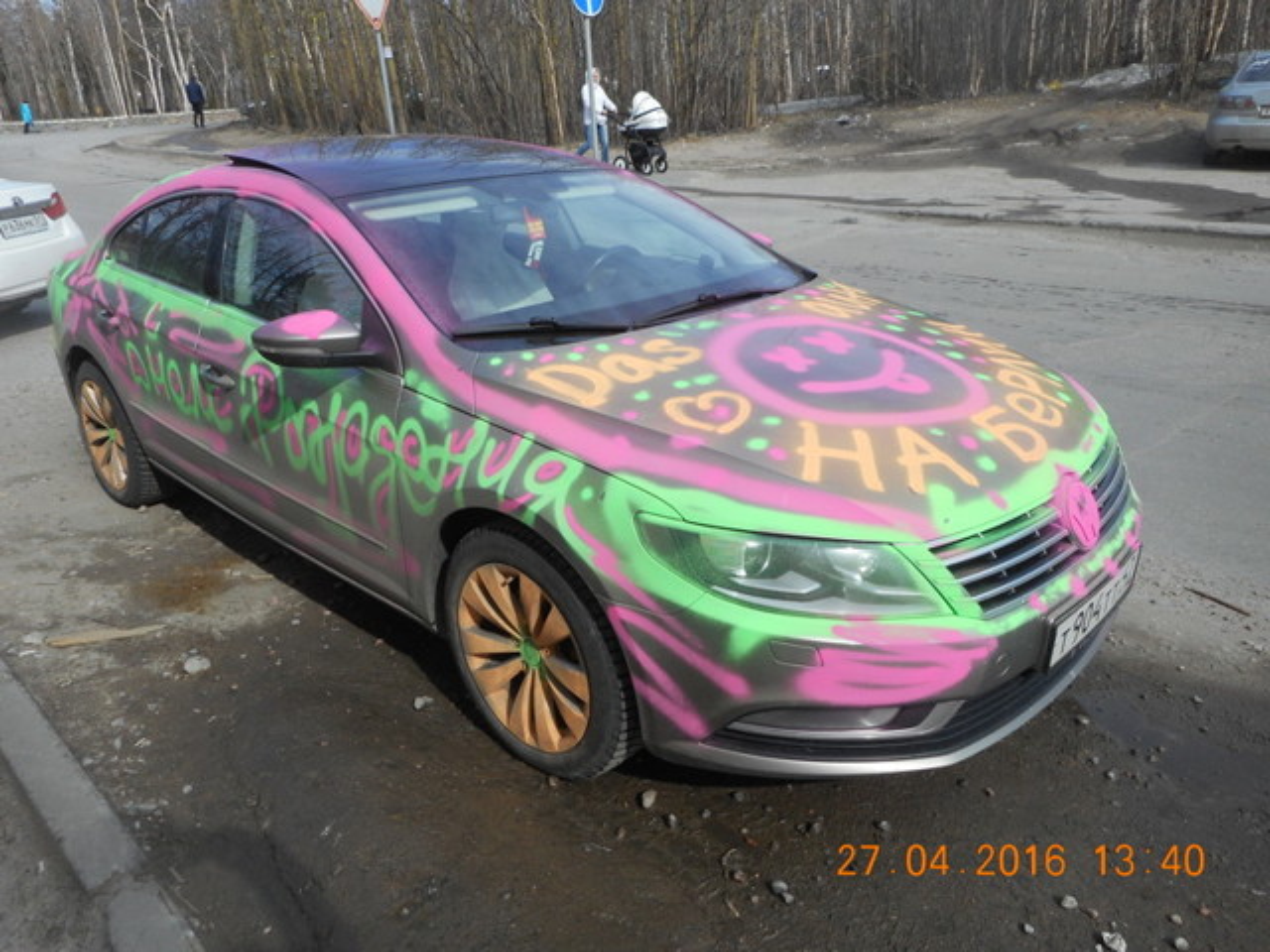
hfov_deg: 69.4
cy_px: 476
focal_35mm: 25
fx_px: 917
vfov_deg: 54.9
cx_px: 635
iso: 80
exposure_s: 1/640
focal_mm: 4.5
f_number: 3.7
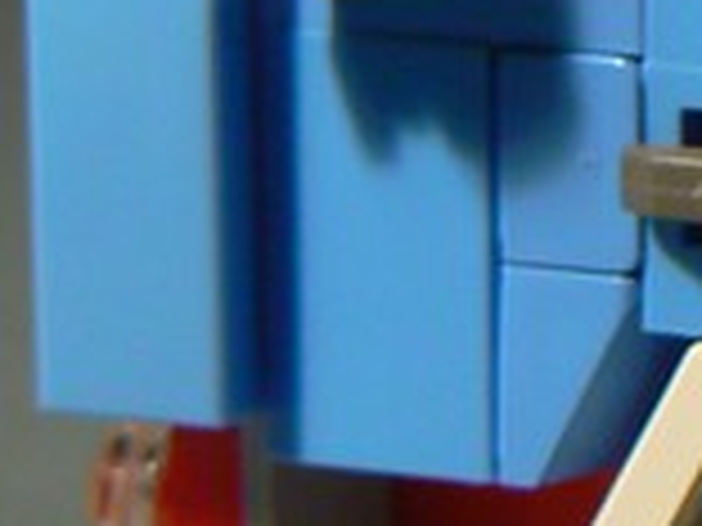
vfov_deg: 2.9
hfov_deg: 3.9
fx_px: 10322
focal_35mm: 509
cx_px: 1426
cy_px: -522
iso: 80
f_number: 3.2
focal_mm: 16.5
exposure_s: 1/10
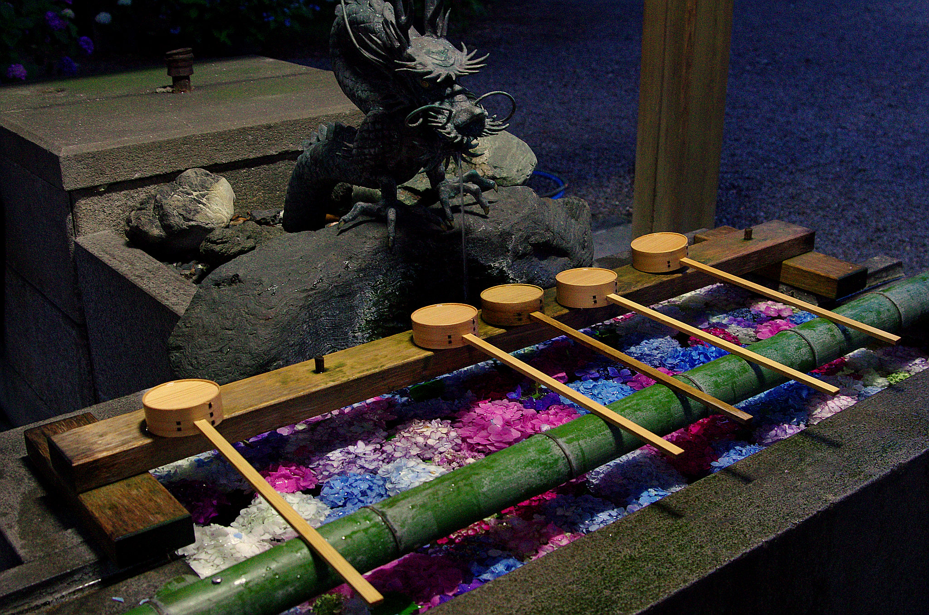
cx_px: 464
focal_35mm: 42
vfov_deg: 31.7
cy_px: 308
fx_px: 1081
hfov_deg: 46.5
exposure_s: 1/13
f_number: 4
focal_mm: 28
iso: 2500
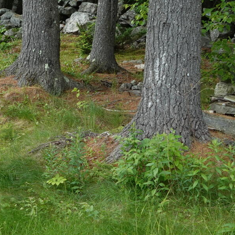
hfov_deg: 18.9
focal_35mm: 85
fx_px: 653
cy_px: 112
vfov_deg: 20.4
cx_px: -69
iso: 125
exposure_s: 1/800
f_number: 2
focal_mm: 7.6
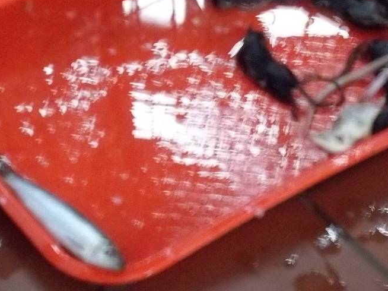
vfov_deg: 6.3
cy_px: -8
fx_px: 2633
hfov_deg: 8.4
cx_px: 254
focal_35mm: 235
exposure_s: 1/8
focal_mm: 17.1
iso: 400
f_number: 5.2
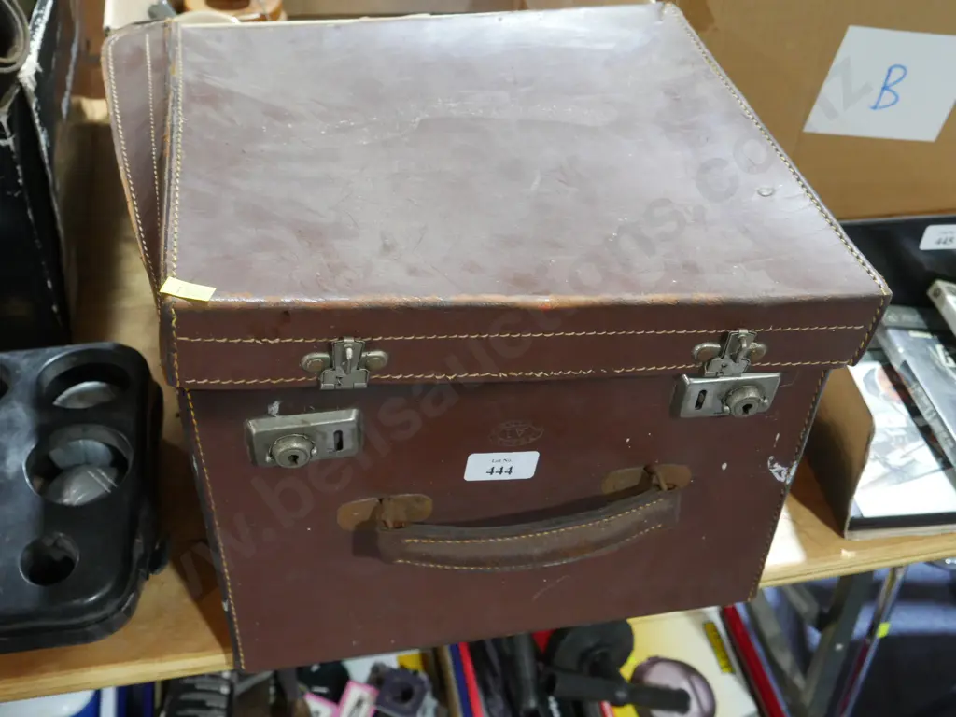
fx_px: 1105
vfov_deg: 36.0
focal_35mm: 40
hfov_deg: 46.8
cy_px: 358
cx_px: 478
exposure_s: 1/60
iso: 2000
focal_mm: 20
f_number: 5.6
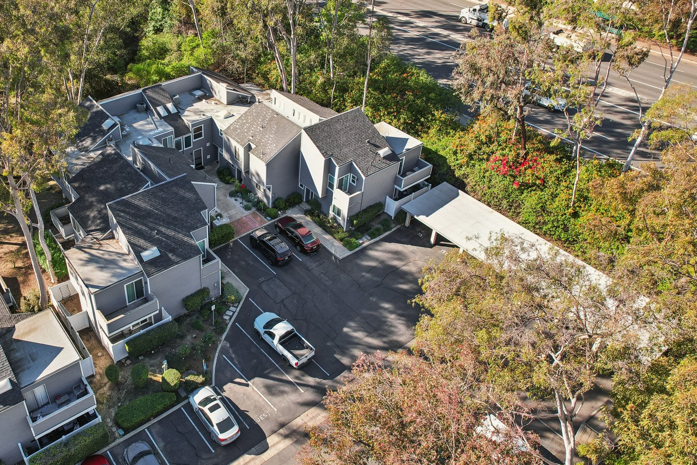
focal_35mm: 30
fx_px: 581
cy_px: 170
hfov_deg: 60.3
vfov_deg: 43.2
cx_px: 227
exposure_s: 1/500
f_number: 2.8
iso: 130
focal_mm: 8.4
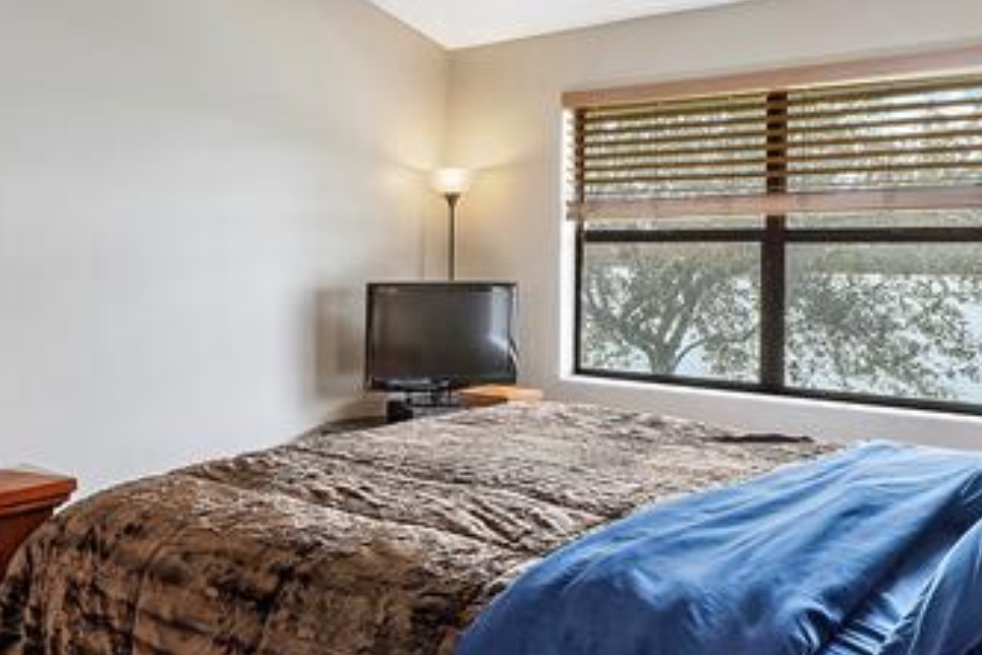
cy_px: 264
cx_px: 351
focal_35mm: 36
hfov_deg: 52.4
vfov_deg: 36.7
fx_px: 982
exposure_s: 1/10
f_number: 11
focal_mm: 10
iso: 160
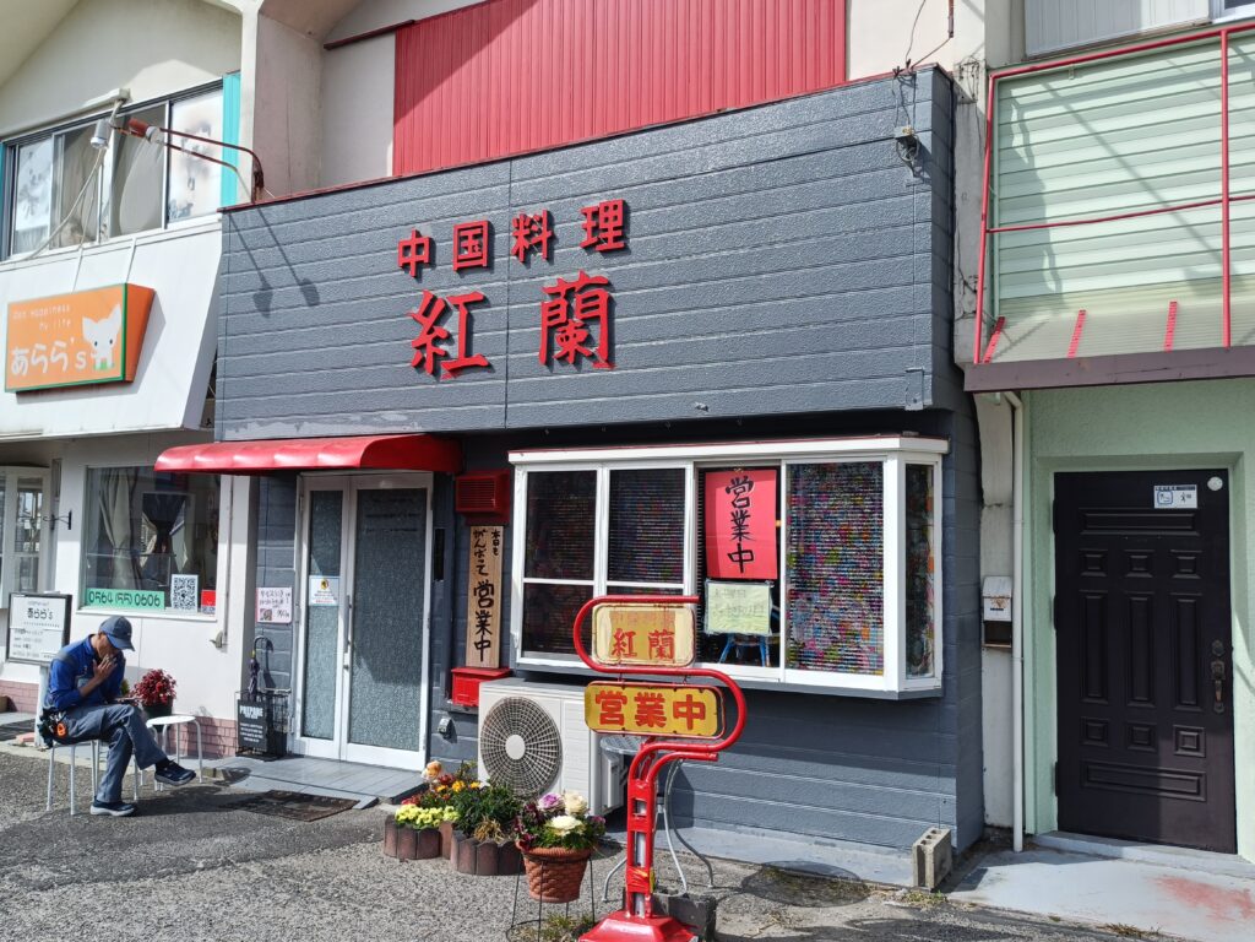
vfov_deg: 46.8
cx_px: 628
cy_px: 471
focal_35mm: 30
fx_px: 1088
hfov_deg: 60.0
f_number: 1.7
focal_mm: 4.7
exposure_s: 1/637
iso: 64
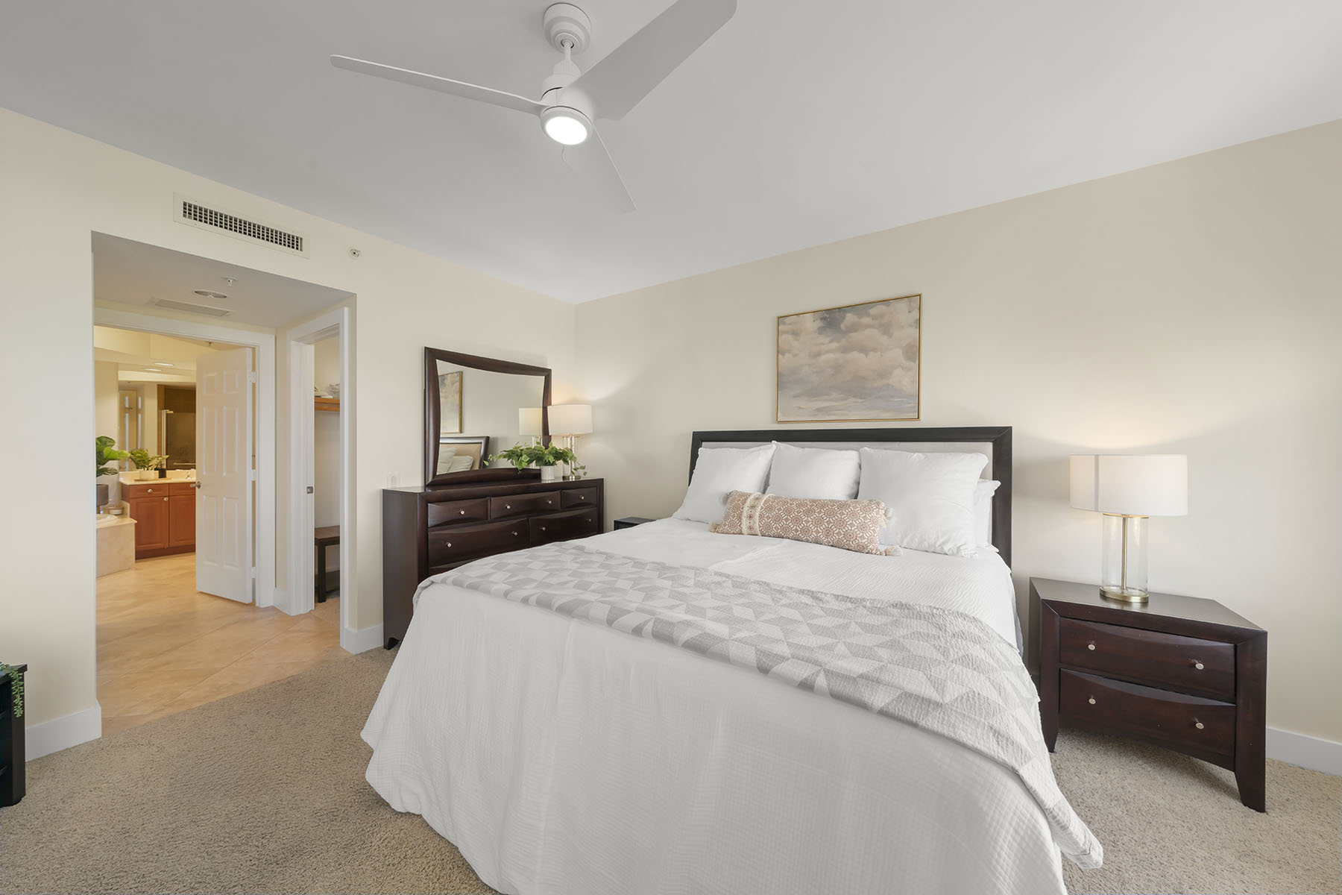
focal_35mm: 13
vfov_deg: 85.4
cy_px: 448
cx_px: 671
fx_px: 485
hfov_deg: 108.3
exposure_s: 1/4
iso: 400
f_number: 11
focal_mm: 13
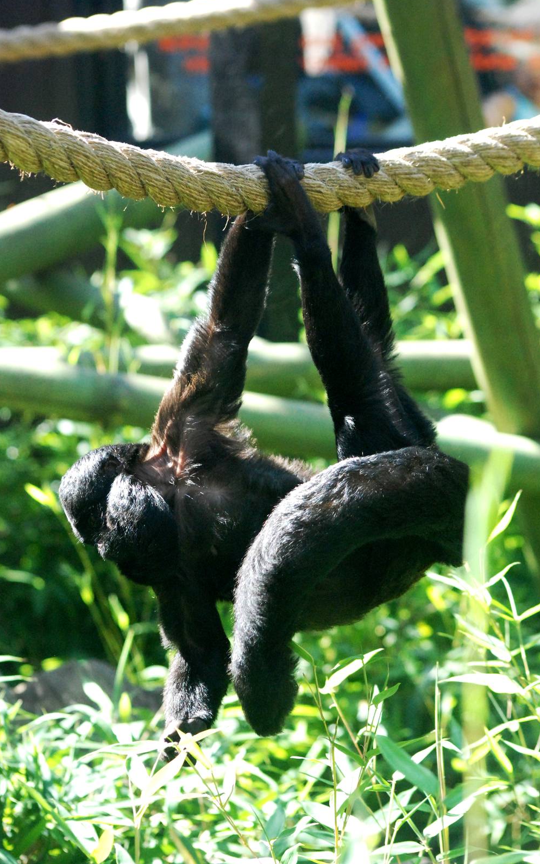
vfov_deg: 13.6
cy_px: 430
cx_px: 281
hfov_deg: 8.5
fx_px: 3626
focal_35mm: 154
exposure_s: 1/500
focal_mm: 100
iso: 1600
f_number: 5.6
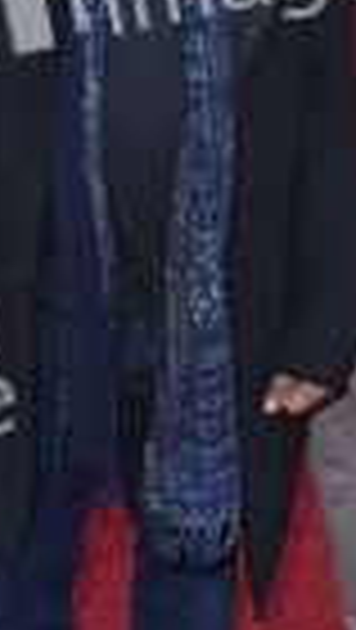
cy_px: 184
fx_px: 1758
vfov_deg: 20.2
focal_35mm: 105
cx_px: 277
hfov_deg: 11.5
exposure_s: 1/250
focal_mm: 35
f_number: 6.3
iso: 320
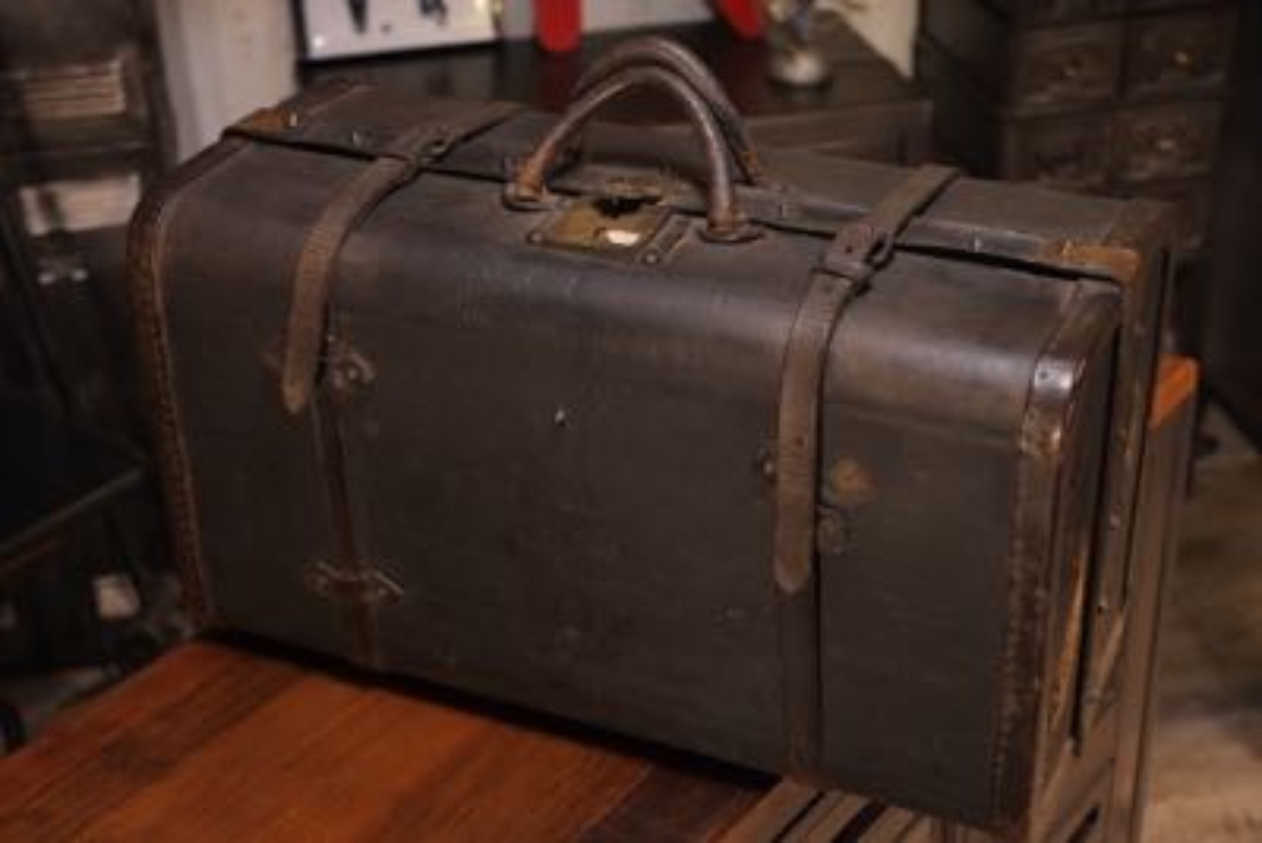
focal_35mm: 53
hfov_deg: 37.5
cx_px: 631
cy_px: 422
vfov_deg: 25.5
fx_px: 1859
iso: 2500
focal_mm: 35
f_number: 4
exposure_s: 1/125
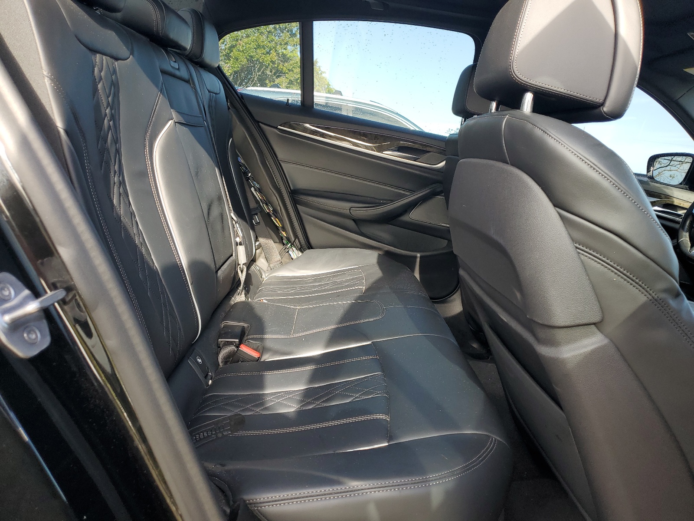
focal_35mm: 26
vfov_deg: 53.1
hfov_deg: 67.3
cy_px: 260
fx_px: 521
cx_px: 347
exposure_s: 1/238
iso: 50
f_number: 1.5
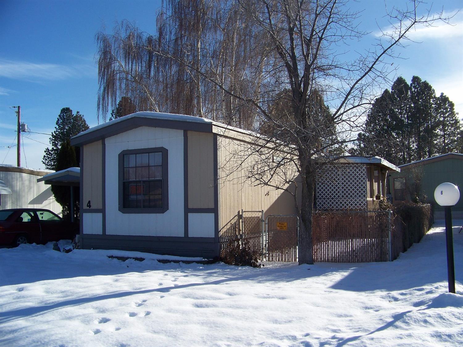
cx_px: 232
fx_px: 481
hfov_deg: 51.4
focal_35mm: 36
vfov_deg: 39.6
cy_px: 174
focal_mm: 5.85
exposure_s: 1/640
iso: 64
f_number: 4
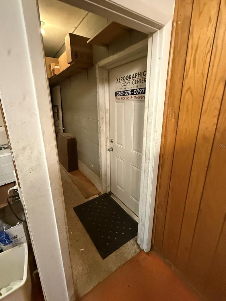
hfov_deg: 78.1
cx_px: 112
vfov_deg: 94.4
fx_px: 139
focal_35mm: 16
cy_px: 145
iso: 1000
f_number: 2.2
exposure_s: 1/60
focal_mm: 2.22
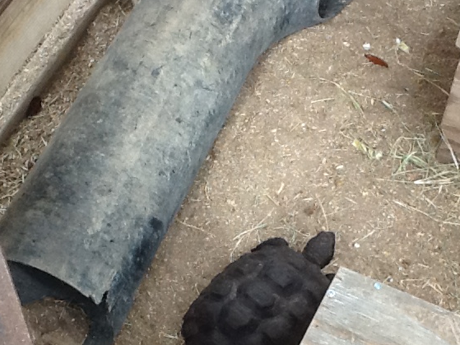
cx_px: 240
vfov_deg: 25.9
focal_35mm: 55
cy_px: 293
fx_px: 731
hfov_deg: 34.9
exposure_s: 1/176
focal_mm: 2.03
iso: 64
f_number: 2.4
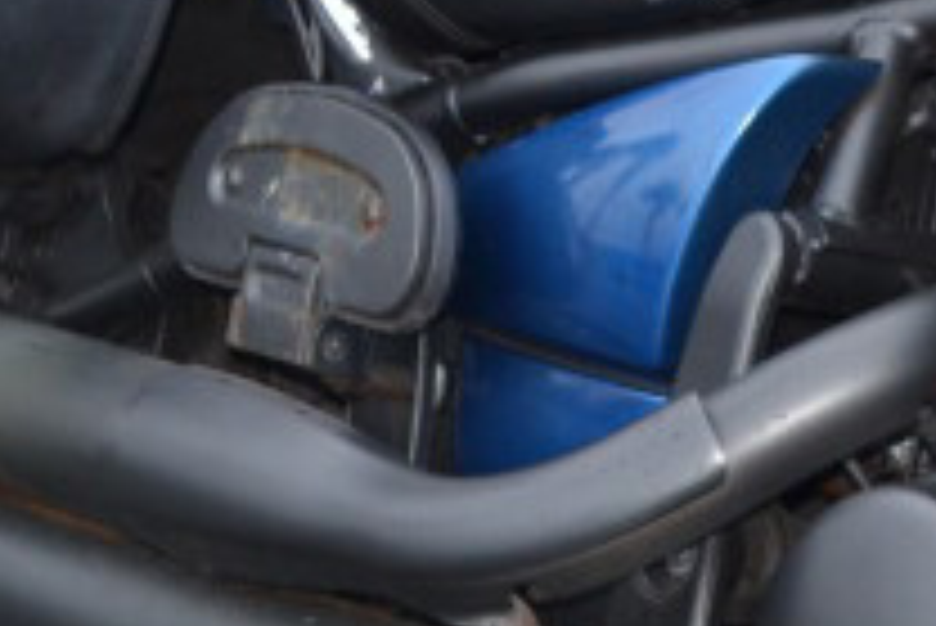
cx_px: 1580
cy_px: 221
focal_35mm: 190
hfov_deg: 10.3
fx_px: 4943
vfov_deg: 7.2
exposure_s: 1/125
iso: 110
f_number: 4
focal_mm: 22
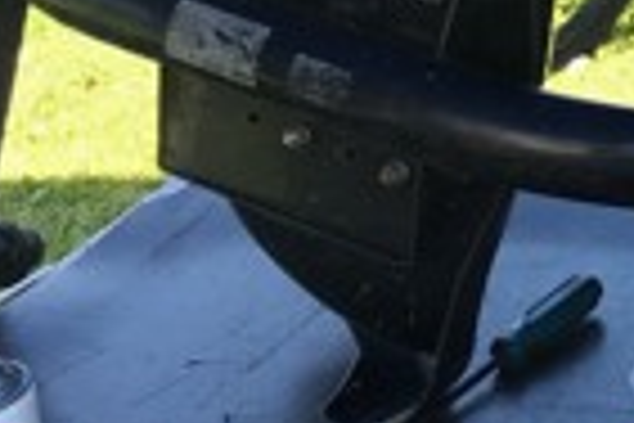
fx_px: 2553
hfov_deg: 12.0
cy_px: -198
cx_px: 1416
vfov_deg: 9.2
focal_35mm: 145
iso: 25
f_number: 2.2
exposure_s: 1/100
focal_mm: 4.15
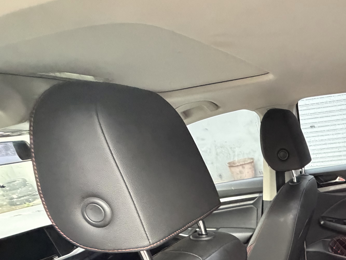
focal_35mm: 30
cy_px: 257
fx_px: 300
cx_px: 321
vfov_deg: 41.1
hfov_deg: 51.7
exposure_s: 1/60
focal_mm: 2.22
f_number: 2.2
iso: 800
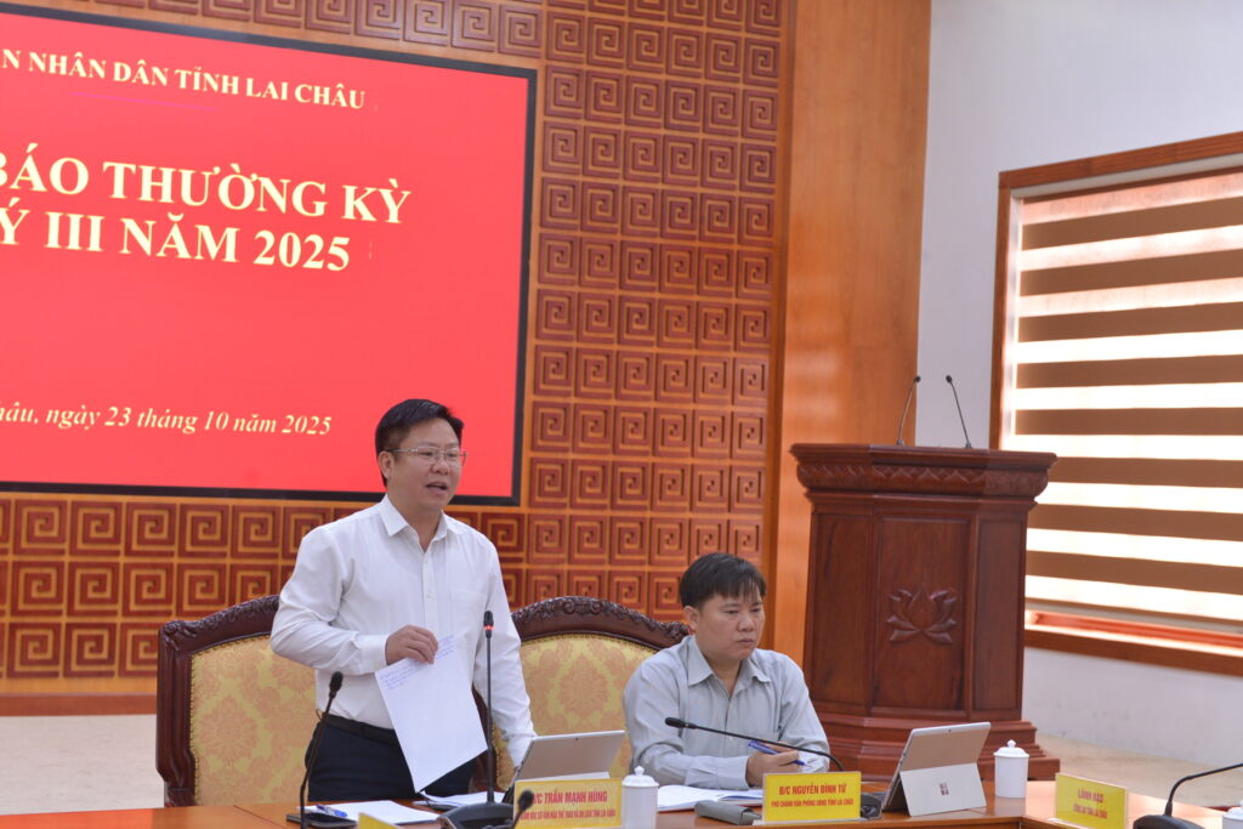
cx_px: 622
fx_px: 2417
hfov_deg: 28.8
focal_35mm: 70
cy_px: 414
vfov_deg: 19.5
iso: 1250
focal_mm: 70
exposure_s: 1/80
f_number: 4
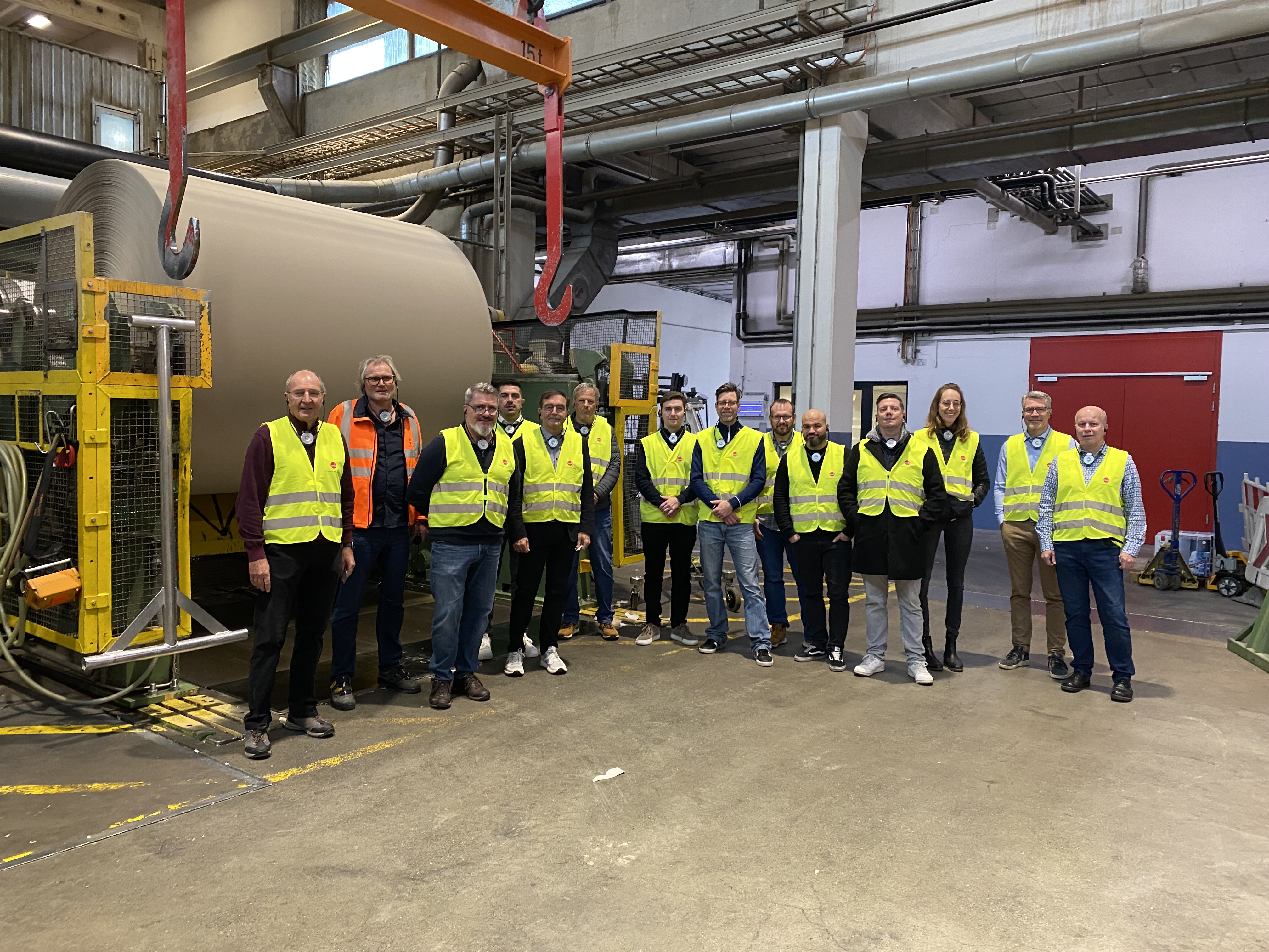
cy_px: 476
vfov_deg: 53.1
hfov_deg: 67.3
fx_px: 953
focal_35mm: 26
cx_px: 634
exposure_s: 1/50
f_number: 1.8
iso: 200
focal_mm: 4.25
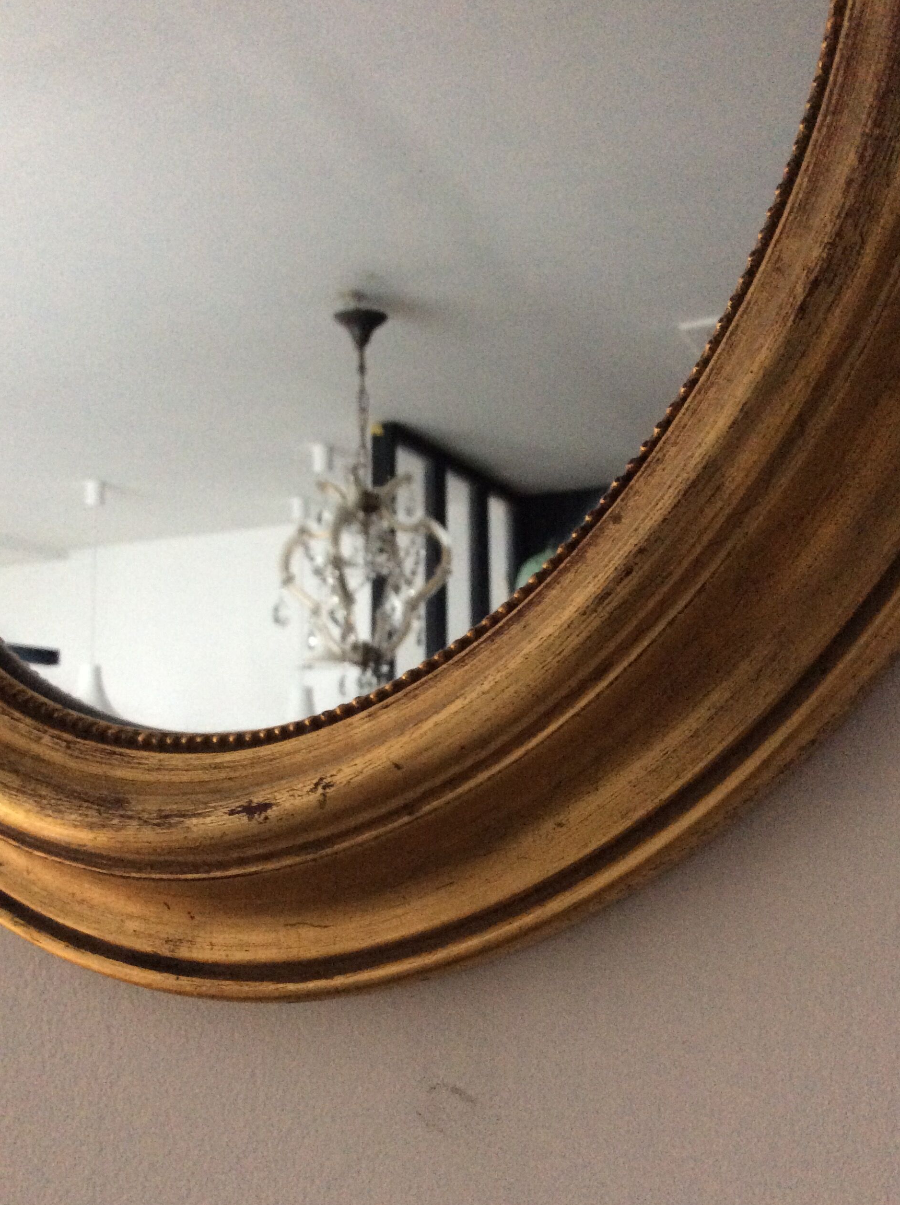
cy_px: 605
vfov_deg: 55.4
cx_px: 463
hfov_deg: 42.8
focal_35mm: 33
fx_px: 1147
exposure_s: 1/17
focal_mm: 3.3
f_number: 2.4
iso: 320
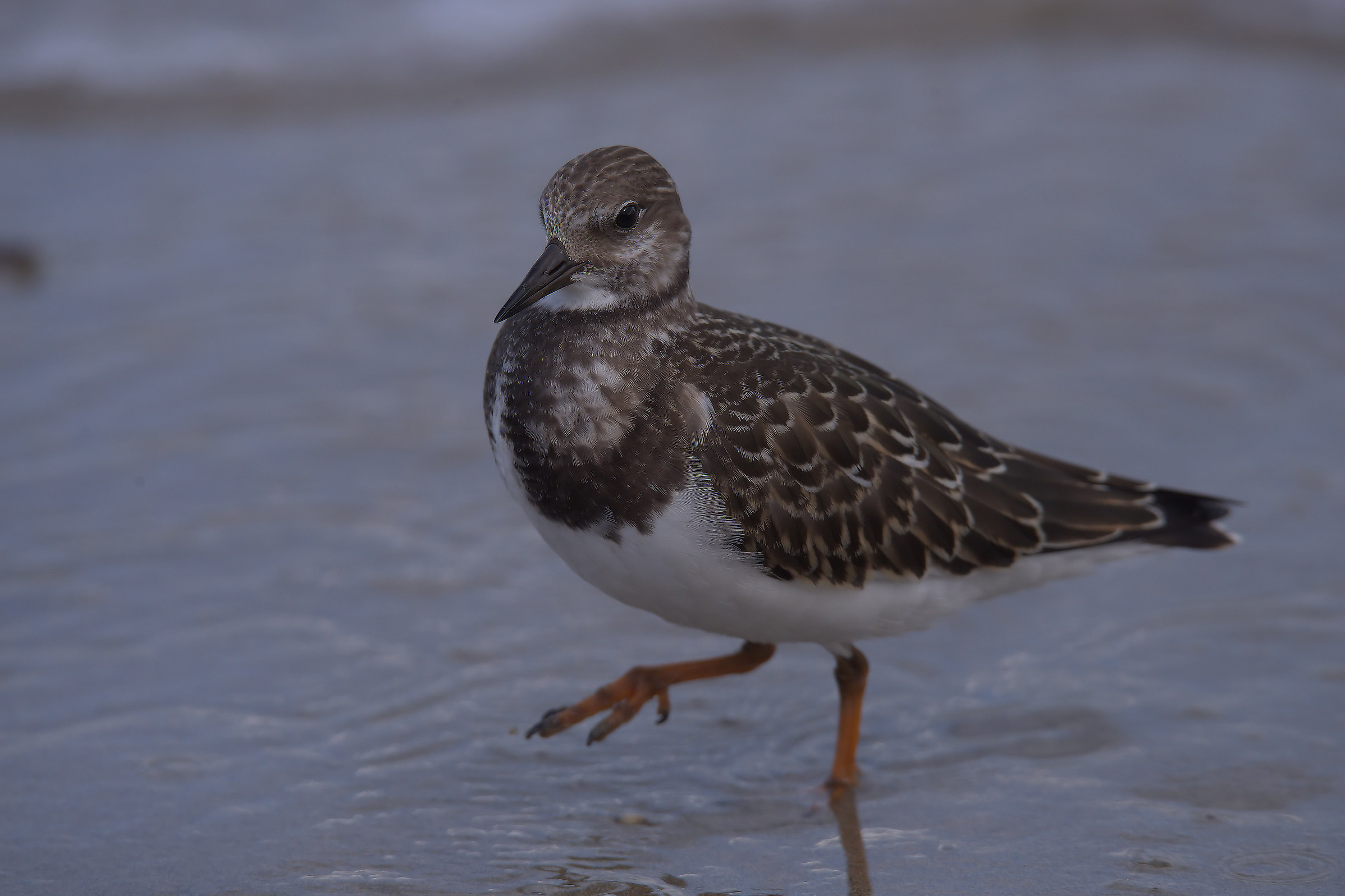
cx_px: 672
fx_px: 18715
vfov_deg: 2.7
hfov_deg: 4.1
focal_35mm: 501
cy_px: 448
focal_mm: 500
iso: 1000
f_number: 8
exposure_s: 1/2000
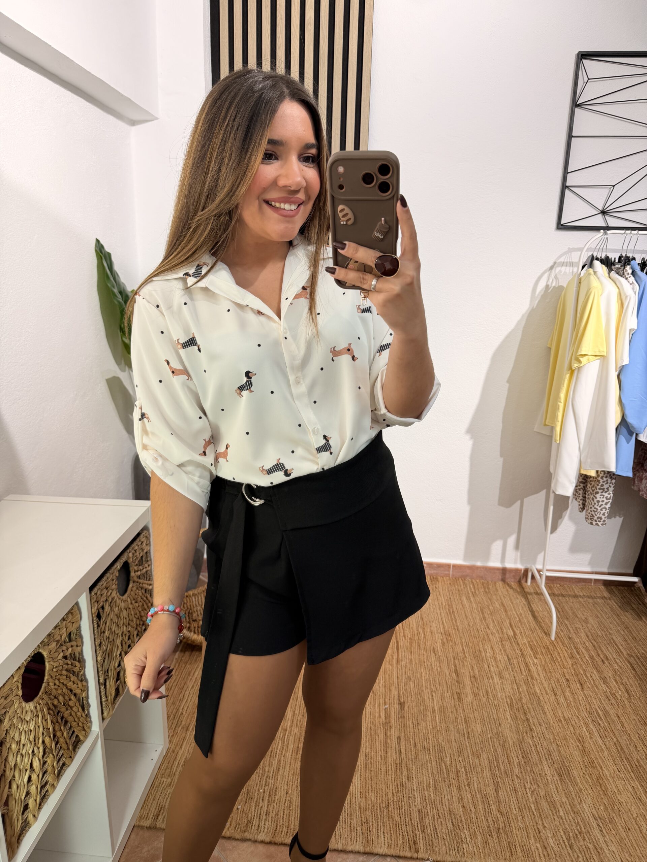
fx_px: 598
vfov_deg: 71.6
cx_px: 324
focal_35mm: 24
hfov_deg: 56.8
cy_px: 431
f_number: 1.78
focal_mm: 6.76
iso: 64
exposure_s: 1/100
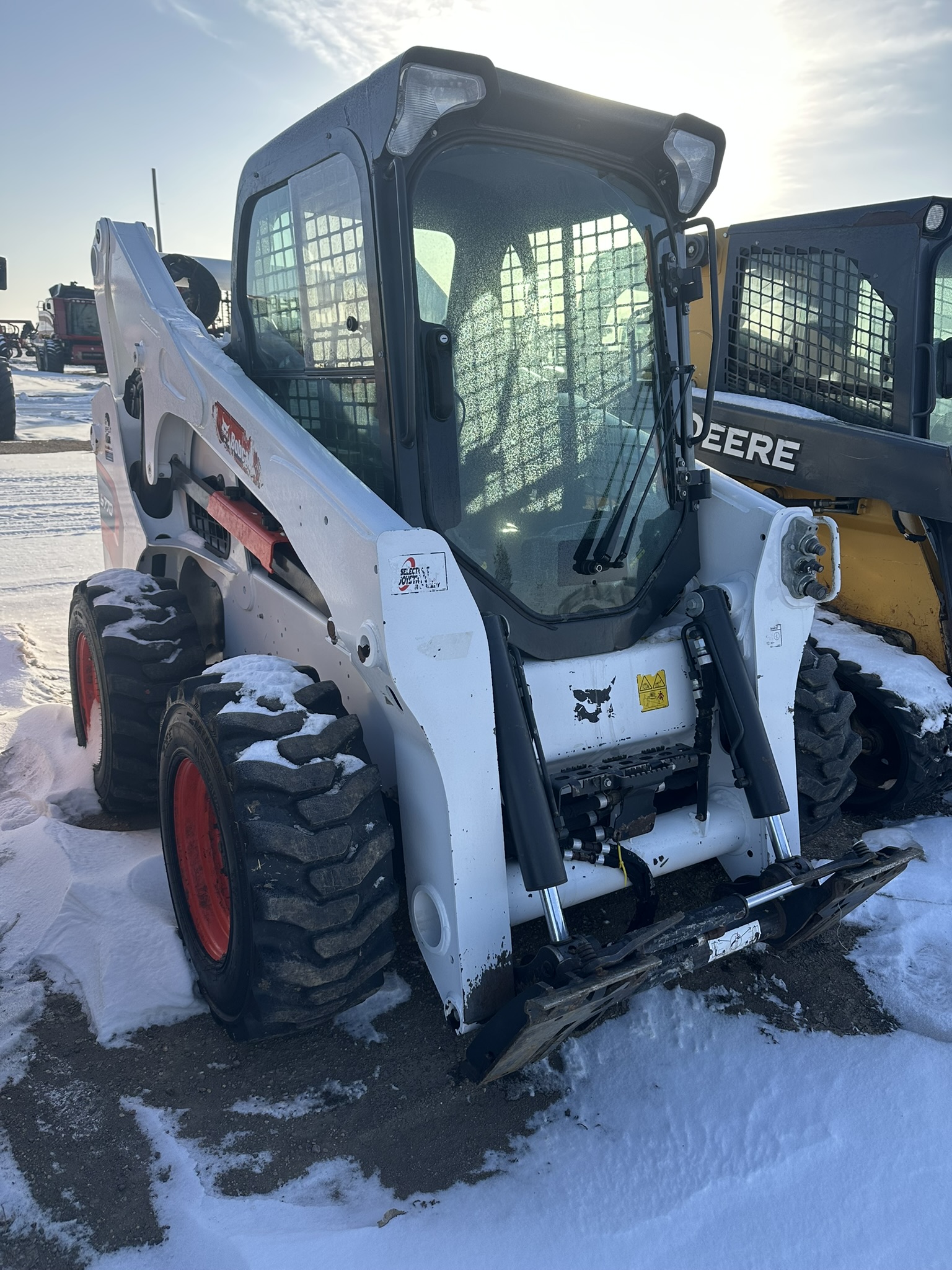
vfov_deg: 71.6
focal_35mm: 24
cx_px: 476
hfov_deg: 56.8
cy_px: 635
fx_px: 880
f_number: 1.78
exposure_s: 1/1916
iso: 80
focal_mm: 6.86
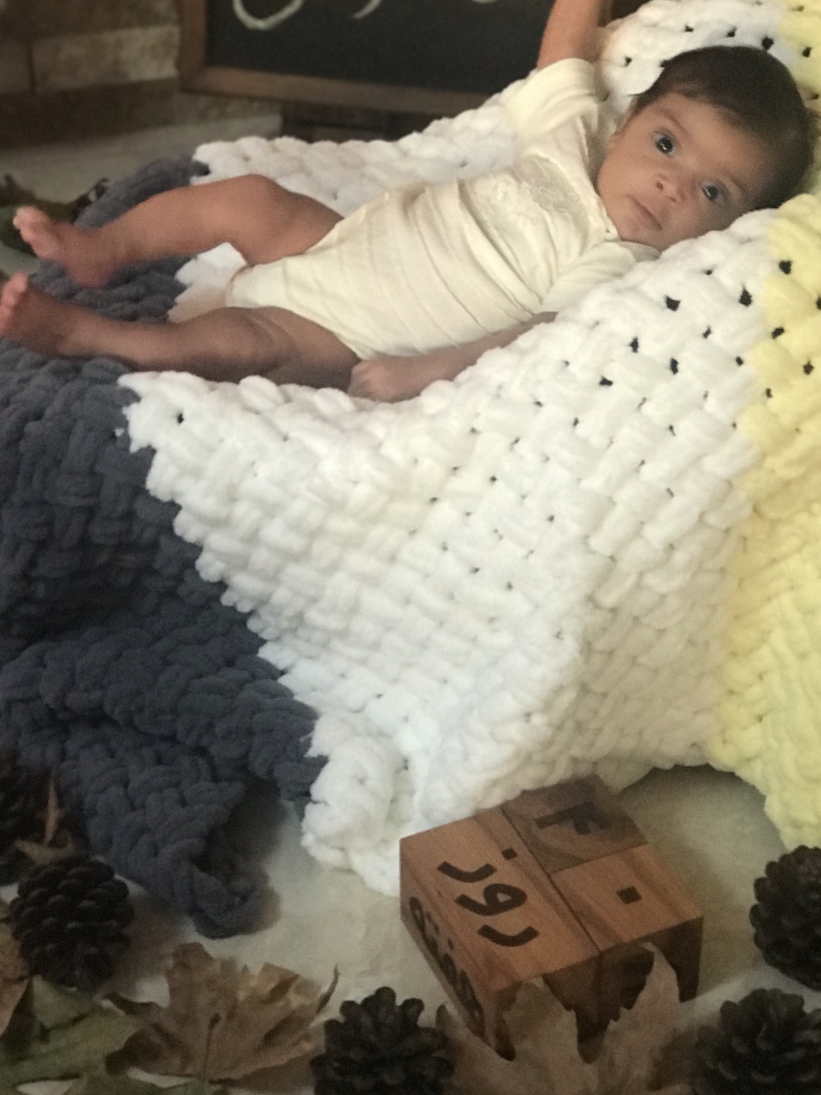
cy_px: 452
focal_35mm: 78
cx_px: 518
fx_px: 2468
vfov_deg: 25.0
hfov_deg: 18.9
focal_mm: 6.6
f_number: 2.8
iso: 500
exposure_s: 1/50
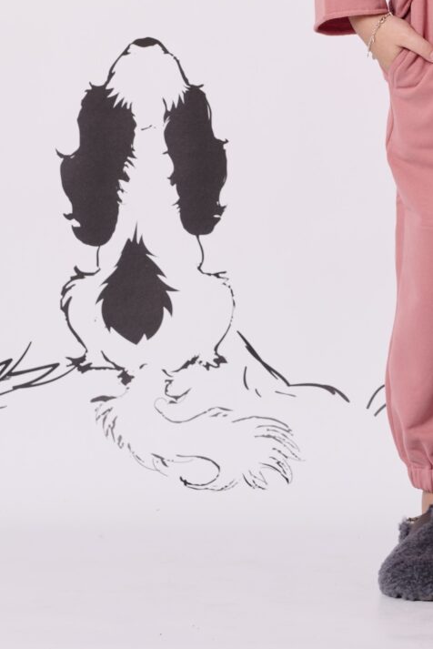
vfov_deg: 8.3
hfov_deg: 5.6
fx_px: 4398
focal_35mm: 244
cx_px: 504
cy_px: -240
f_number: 9
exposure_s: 1/160
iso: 64
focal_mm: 85
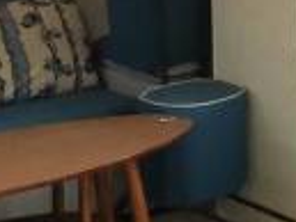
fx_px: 1164
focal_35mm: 136
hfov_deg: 12.5
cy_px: -240
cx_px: 613
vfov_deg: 10.0
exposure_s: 1/50
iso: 160
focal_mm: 2.23
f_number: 2.2
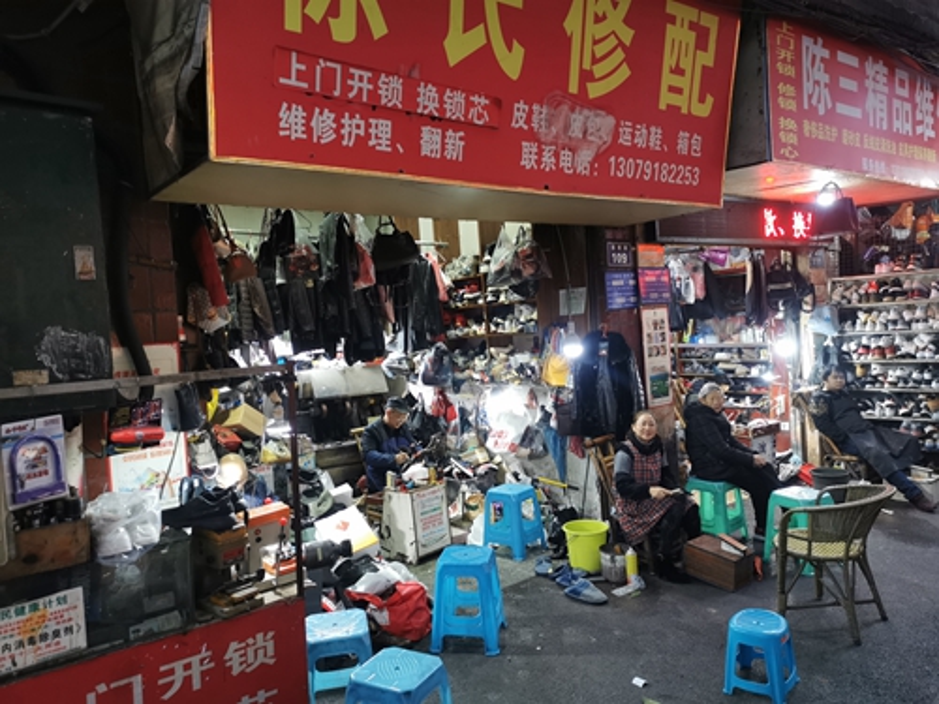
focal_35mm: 27
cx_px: 470
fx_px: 732
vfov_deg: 51.4
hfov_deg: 65.3
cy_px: 352
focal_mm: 5.58
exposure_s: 1/50
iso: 320
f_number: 1.8
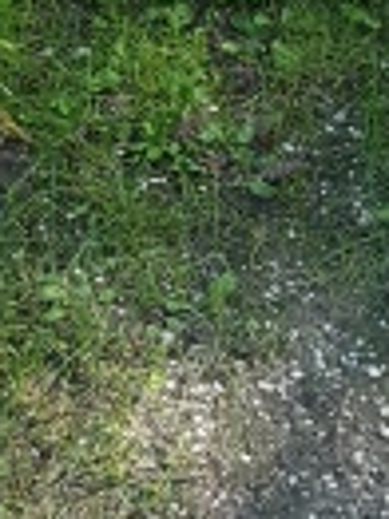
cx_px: 238
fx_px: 1666
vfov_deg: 17.3
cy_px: -20
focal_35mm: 111
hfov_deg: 13.3
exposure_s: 1/105
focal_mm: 4.2
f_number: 1.7
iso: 40
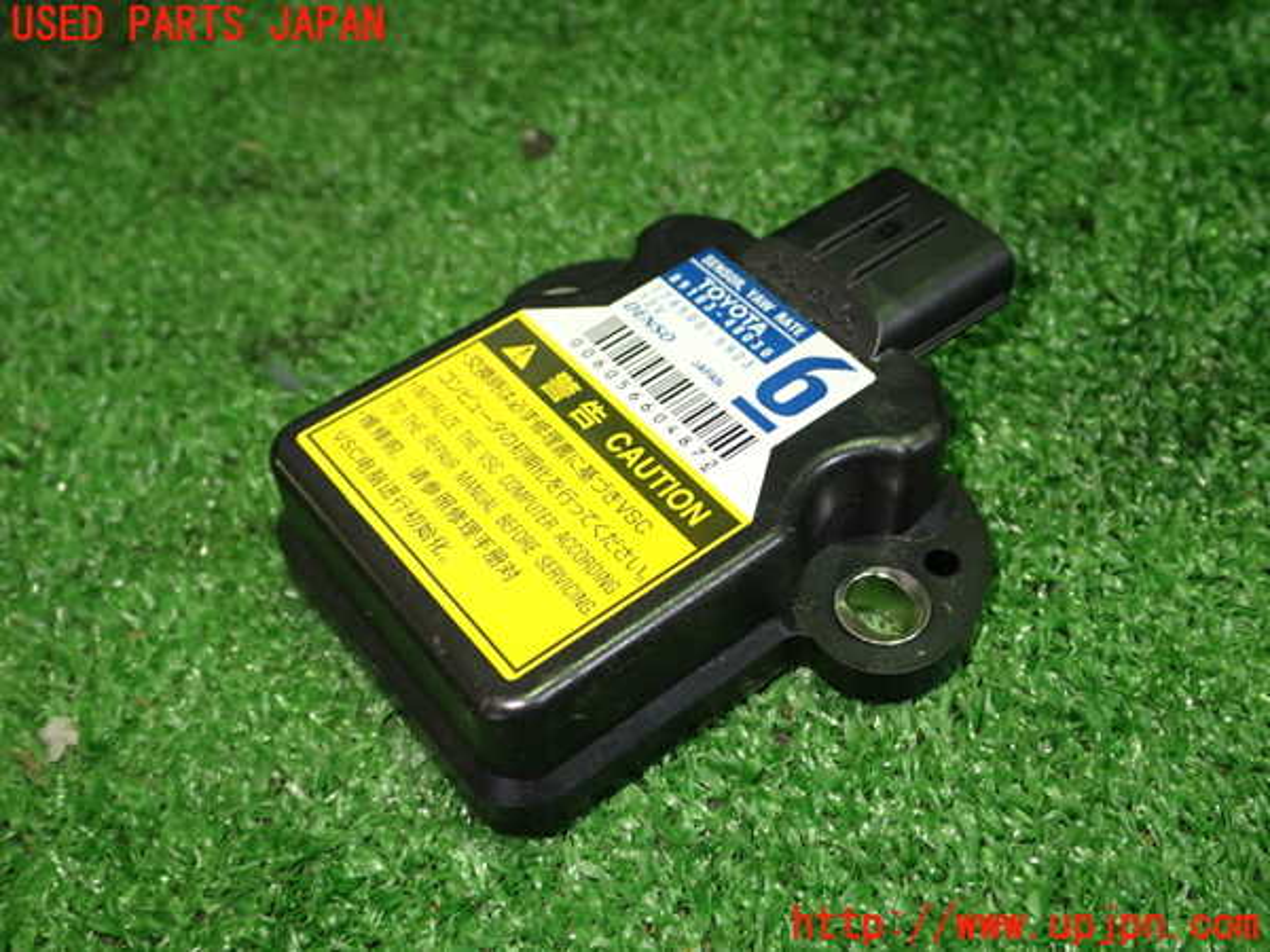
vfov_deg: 35.1
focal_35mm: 41
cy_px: 476
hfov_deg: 45.8
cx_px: 635
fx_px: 1504
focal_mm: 7.31
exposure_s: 1/40
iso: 400
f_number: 2.8
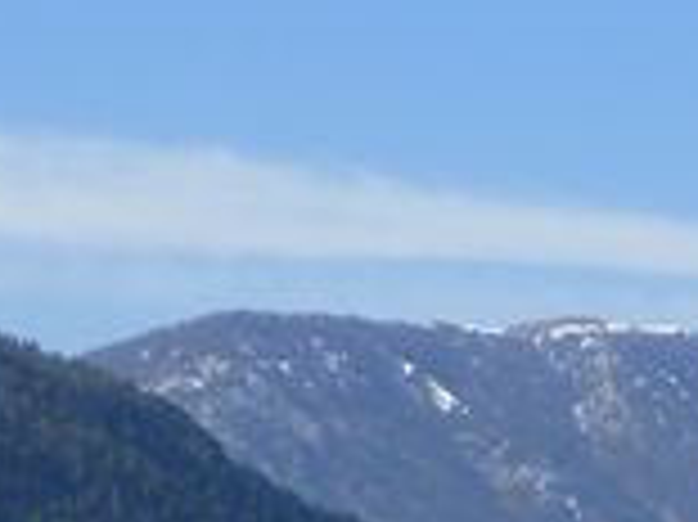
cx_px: 1554
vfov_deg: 5.5
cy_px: 837
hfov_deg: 7.0
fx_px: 5400
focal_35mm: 268
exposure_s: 1/500
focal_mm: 8.5
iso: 80
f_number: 5
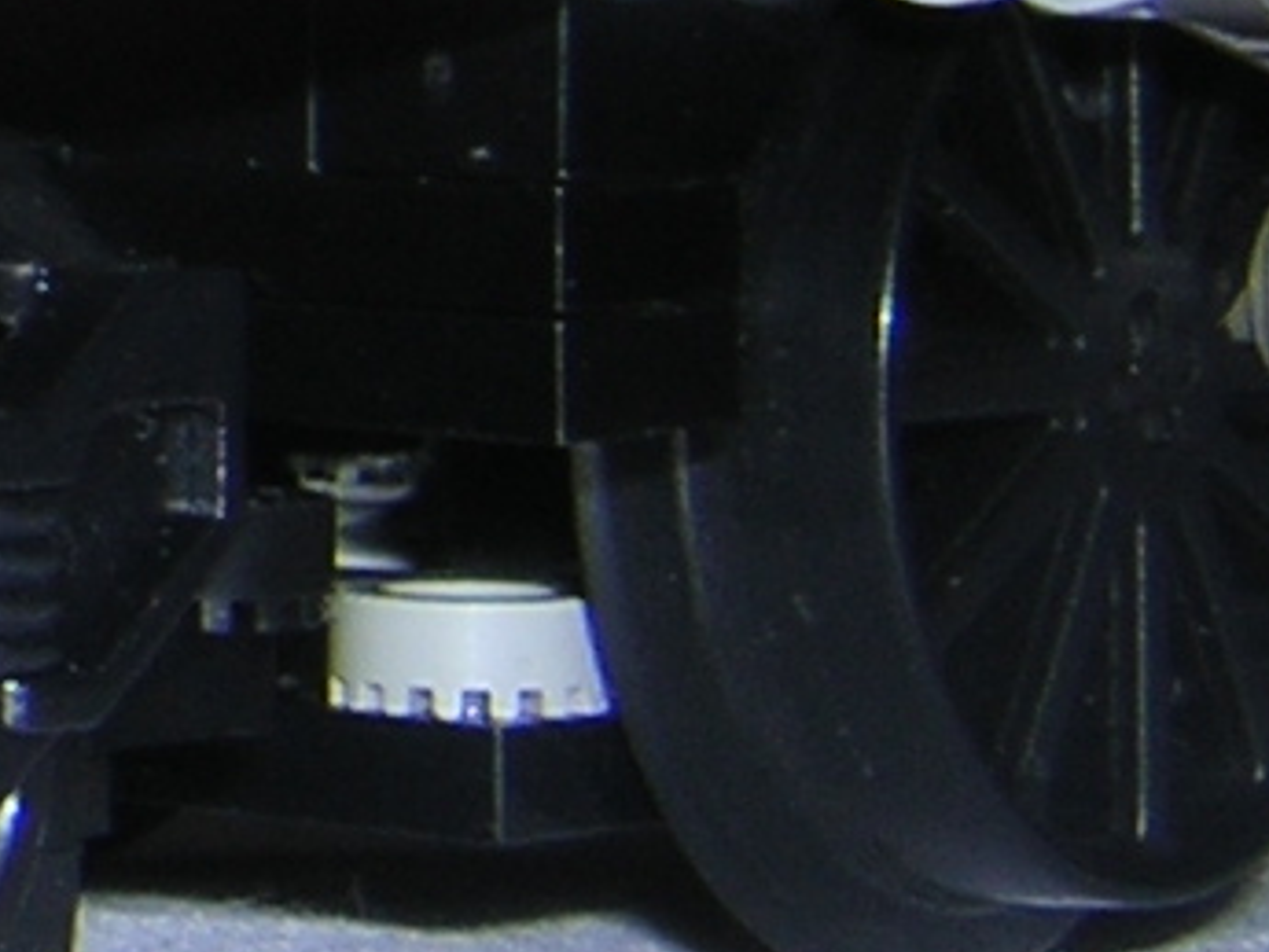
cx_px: -1501
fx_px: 6124
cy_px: -610
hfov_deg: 10.6
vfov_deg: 8.6
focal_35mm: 167
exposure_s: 1/60.1
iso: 100
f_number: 5.2
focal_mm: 4.7
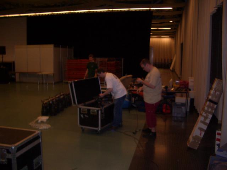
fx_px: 230
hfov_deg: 52.6
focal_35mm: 35
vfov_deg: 40.7
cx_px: 114
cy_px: 85
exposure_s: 1/60
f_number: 2.6
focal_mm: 5.8
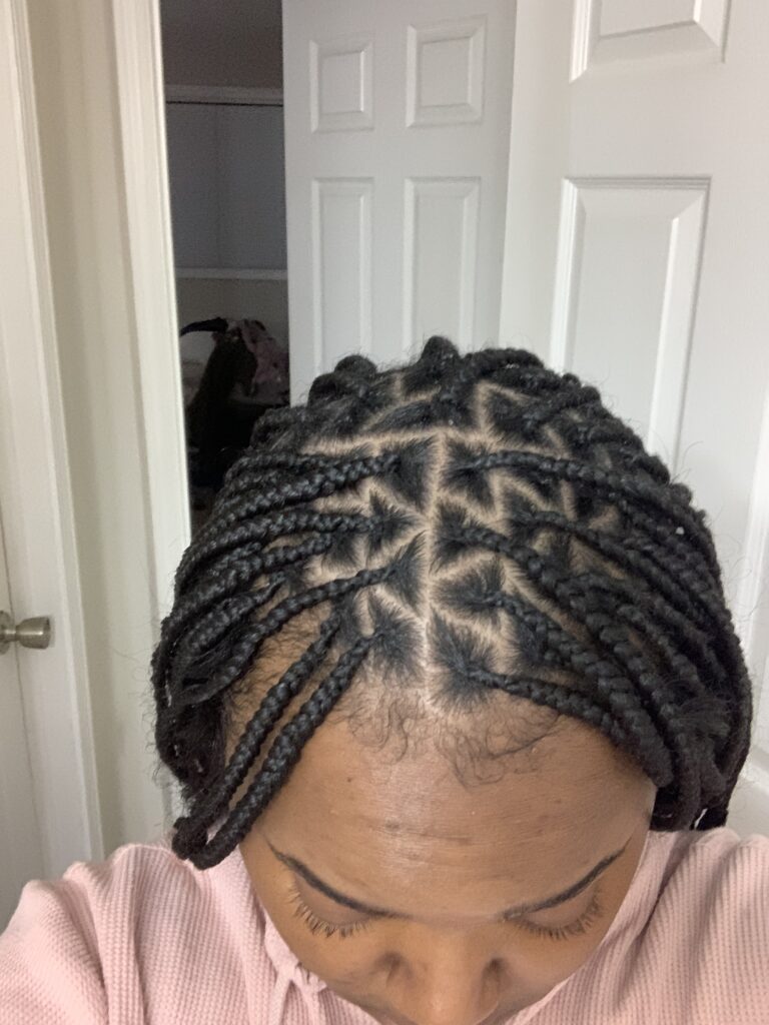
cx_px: 384
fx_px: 948
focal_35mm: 32
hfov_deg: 44.2
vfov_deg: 56.8
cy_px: 512
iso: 500
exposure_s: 1/30
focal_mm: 2.87
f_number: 2.2
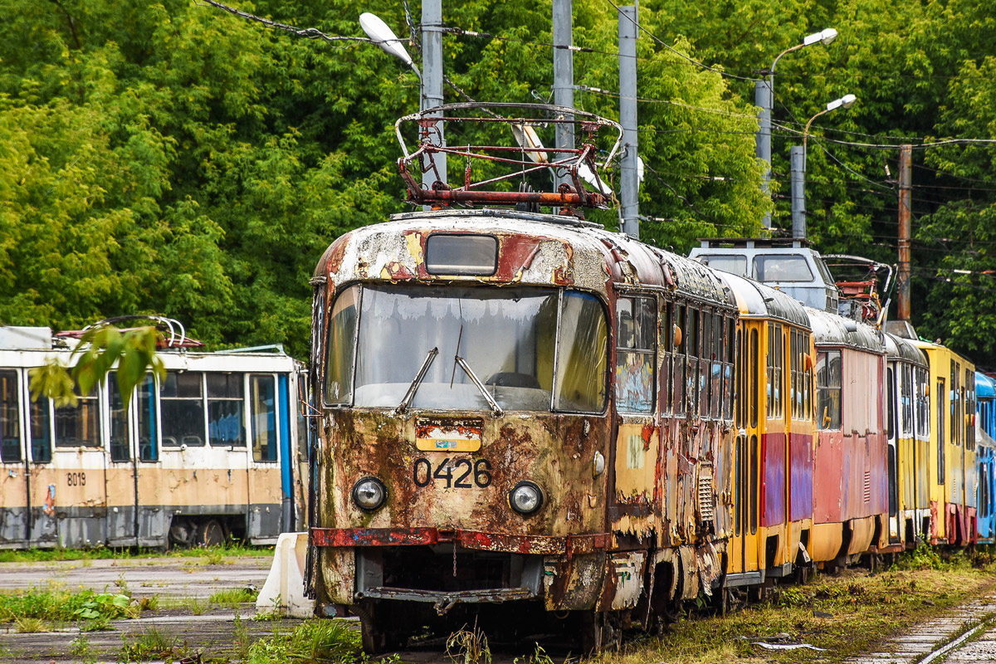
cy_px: 332
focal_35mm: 210
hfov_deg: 9.8
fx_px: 5810
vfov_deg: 6.5
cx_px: 498
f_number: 5.6
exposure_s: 1/200
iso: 200
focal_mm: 140
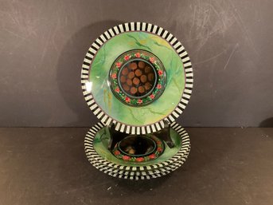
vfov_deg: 48.2
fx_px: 229
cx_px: 136
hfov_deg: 61.7
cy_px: 102
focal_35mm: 29
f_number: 1.8
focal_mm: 3
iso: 320
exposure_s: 1/40
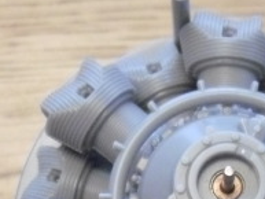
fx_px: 965
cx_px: 231
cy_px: 236
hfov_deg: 15.5
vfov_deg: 11.5
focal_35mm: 126
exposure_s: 1/50
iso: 800
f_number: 2.8
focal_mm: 6.2
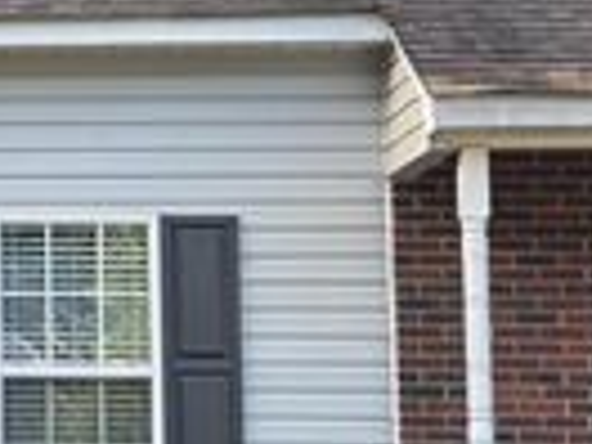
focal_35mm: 182
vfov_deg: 8.1
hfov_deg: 10.2
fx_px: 3113
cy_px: 110
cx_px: -484
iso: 64
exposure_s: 1/442
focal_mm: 6.76
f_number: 1.78
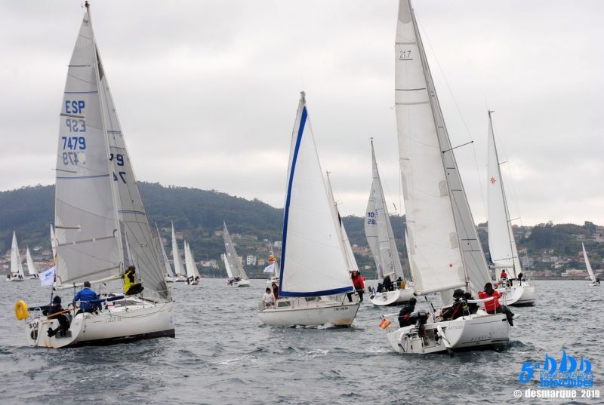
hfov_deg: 24.6
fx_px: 1387
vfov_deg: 16.6
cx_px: 302
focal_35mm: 82
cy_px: 202
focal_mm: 55
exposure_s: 1/250
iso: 100
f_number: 8
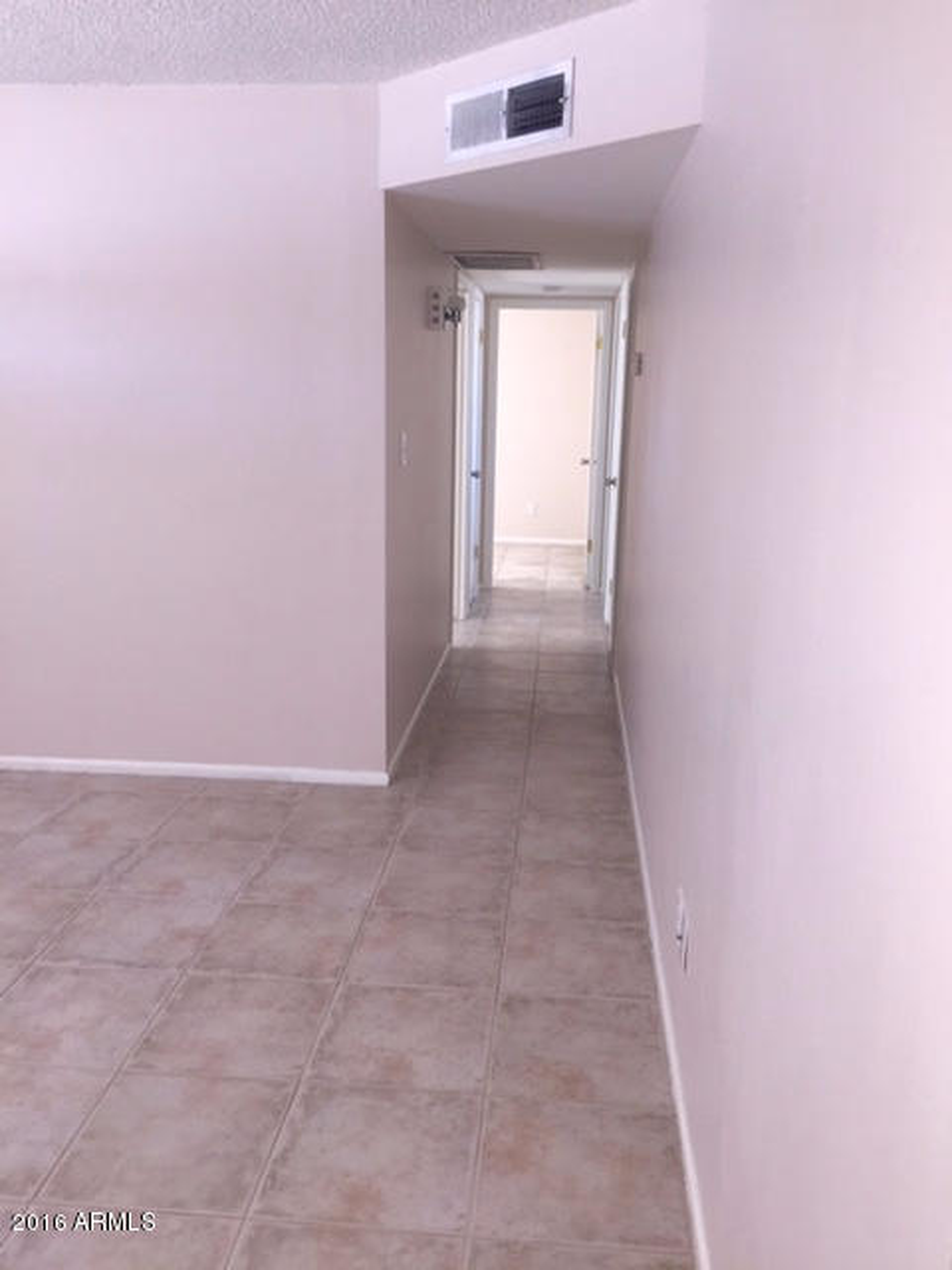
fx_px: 1063
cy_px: 635
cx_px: 476
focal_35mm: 29
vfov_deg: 61.7
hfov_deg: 48.2
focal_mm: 4.15
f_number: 2.2
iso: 50
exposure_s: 1/30
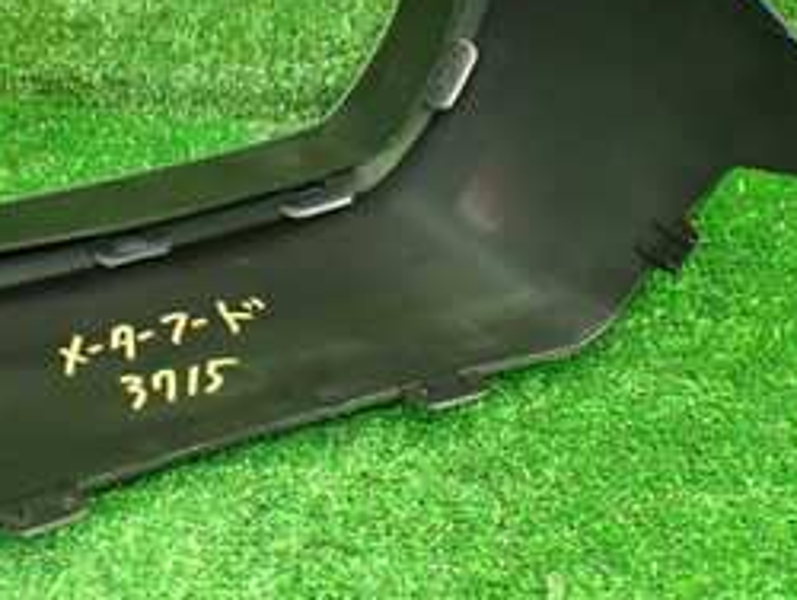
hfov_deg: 26.5
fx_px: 1659
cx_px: 159
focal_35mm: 72
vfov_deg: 20.4
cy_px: 169
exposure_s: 1/60
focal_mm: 5.4
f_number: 2.3
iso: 800
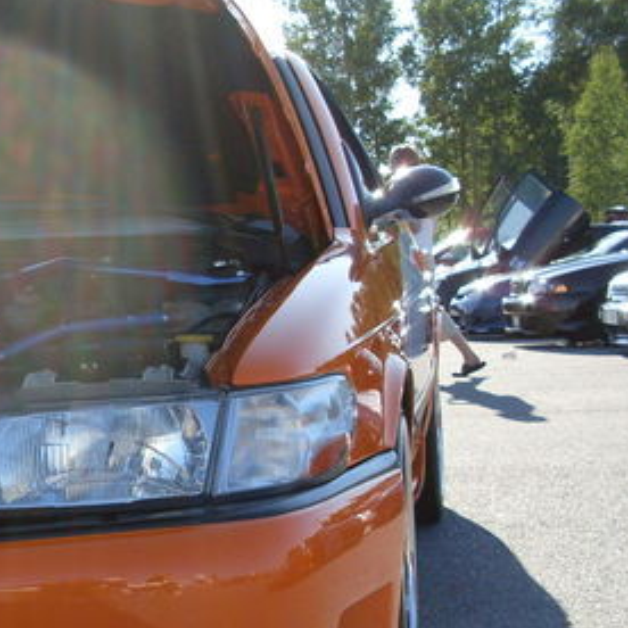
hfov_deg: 21.2
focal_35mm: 78
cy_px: 428
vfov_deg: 22.1
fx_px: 1601
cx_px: -36
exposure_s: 1/750
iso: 80
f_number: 2.8
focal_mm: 6.3
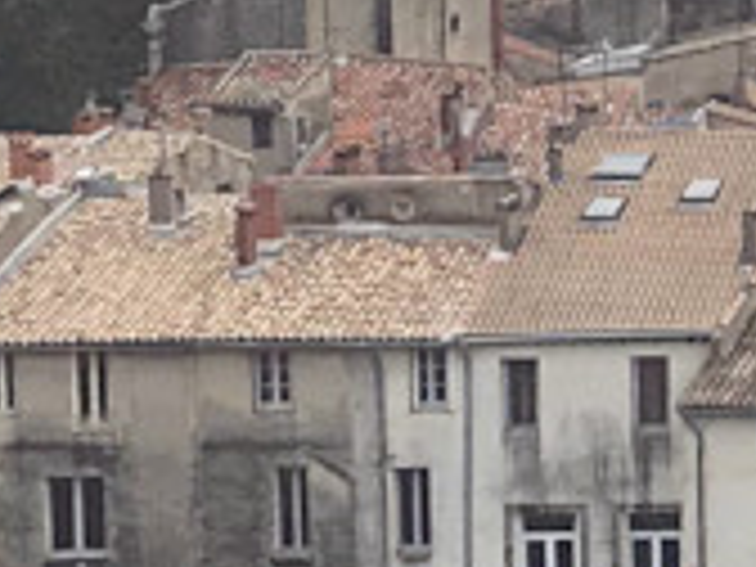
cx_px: 1332
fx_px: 4368
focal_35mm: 200
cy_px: 104
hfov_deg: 9.4
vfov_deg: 7.4
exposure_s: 1/1681
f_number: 1.8
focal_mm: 3.99
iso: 20
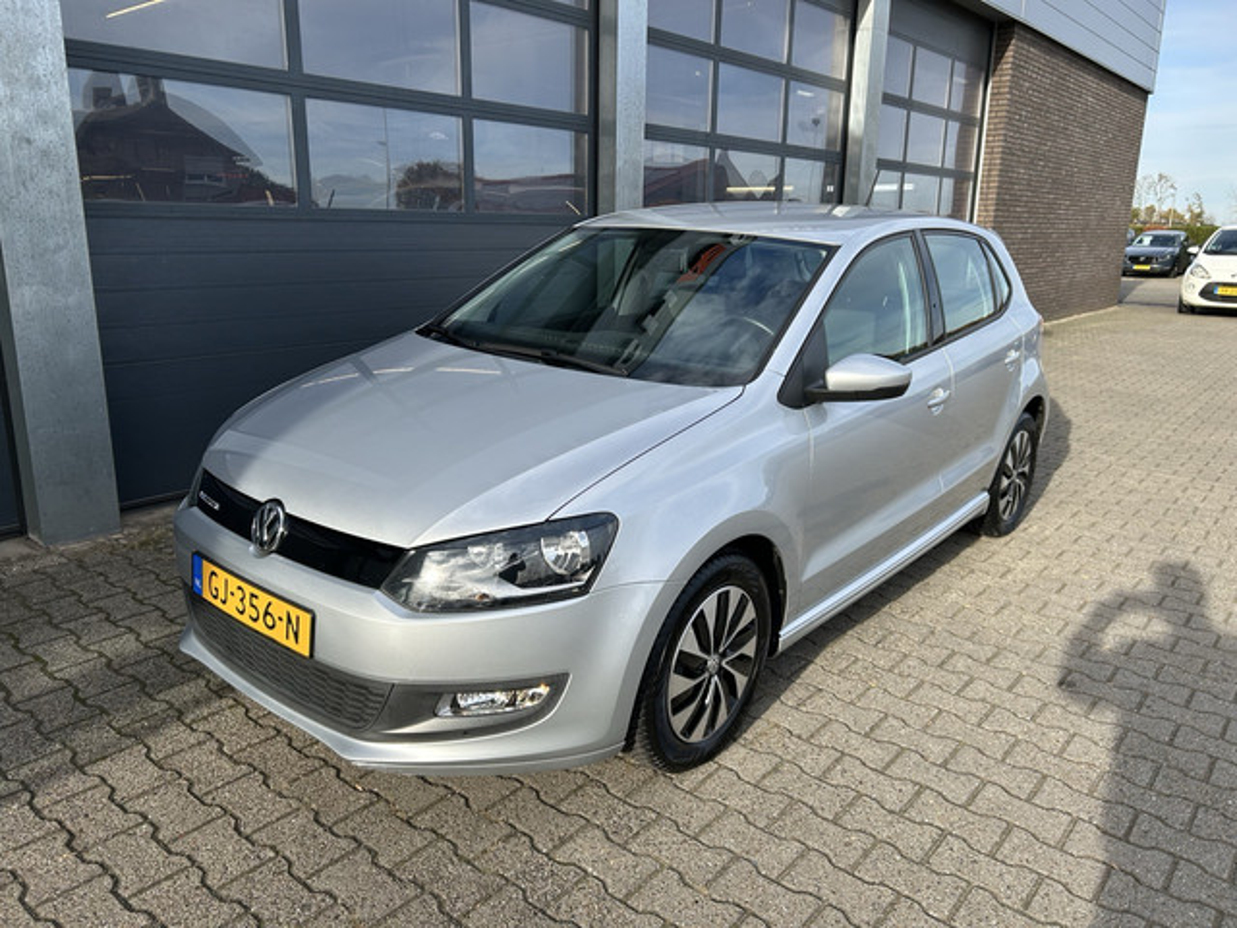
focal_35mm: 26
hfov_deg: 67.3
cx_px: 618
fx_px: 929
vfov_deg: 53.1
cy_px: 464
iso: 50
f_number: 1.5
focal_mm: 5.7
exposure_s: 1/1621
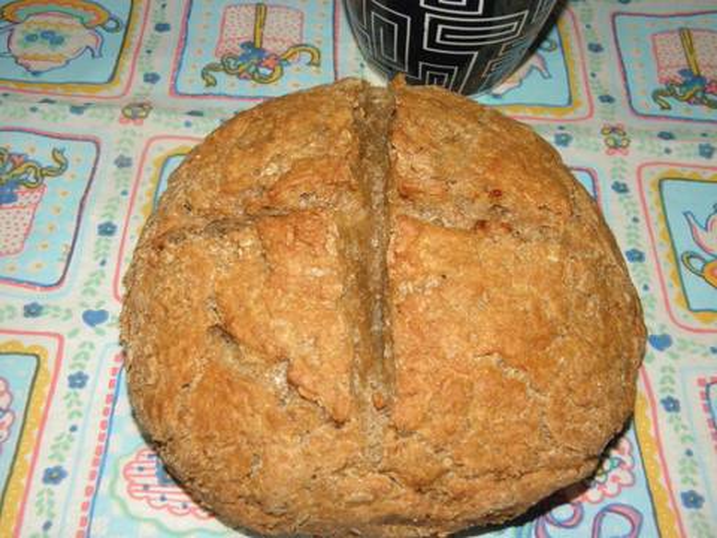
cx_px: 358
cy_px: 269
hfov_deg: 45.8
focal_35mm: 41
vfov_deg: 35.1
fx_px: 849
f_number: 7.6
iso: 400
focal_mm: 7.5
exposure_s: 1/100
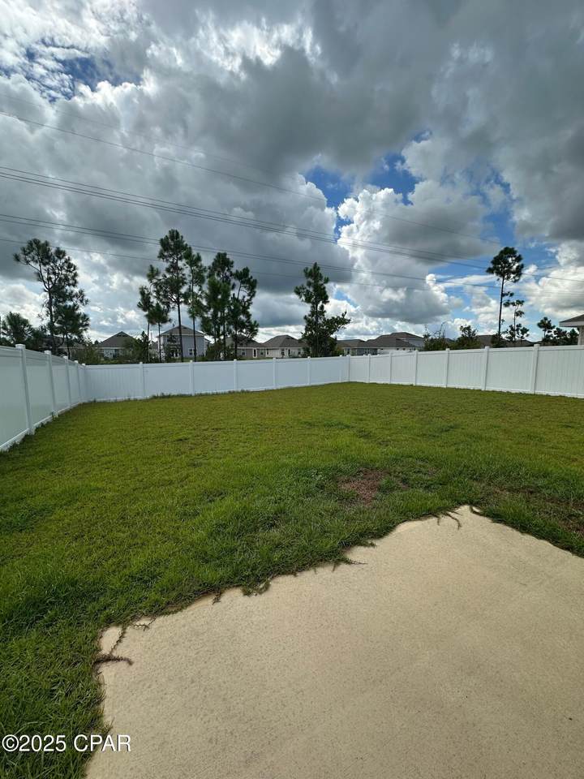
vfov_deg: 102.1
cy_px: 390
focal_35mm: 14
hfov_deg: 85.7
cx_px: 292
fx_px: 315
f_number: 2.2
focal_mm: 2.22
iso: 50
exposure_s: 1/1667
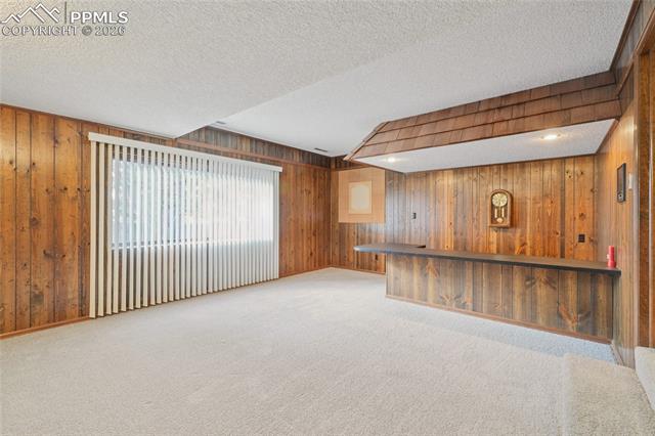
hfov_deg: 100.4
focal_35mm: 15
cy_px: 218
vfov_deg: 77.3
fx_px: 273
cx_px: 328
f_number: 8
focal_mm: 10
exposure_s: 2
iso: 800
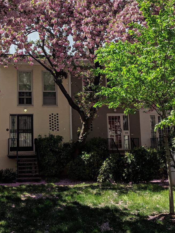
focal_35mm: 47
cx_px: 52
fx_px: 317
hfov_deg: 30.5
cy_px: 107
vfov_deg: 40.4
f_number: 1.8
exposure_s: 1/7812
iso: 74
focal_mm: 4.44
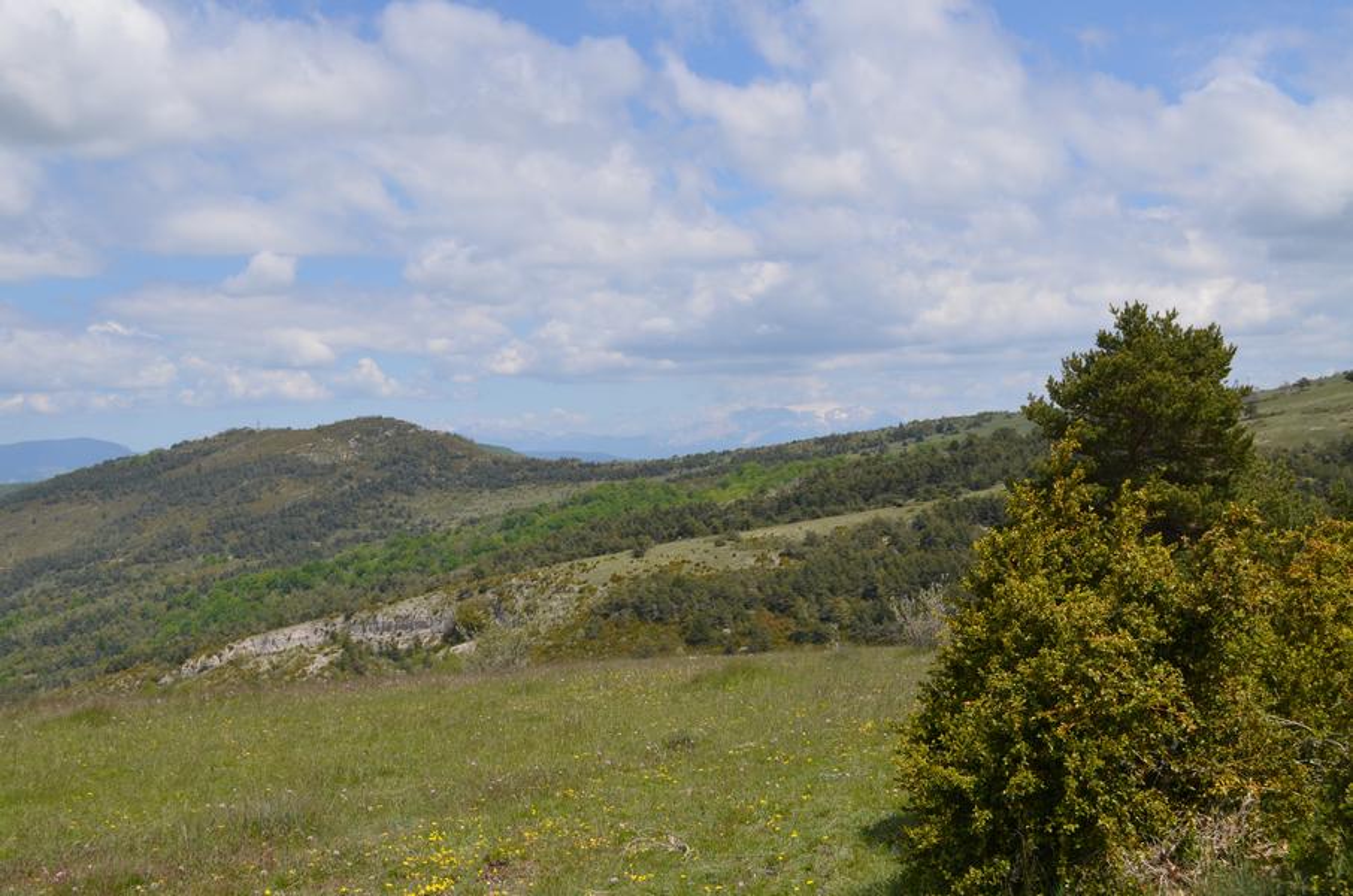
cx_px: 676
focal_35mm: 44
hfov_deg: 45.0
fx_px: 1631
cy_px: 448
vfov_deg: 30.7
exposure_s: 1/1600
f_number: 7.1
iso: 400
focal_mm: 29
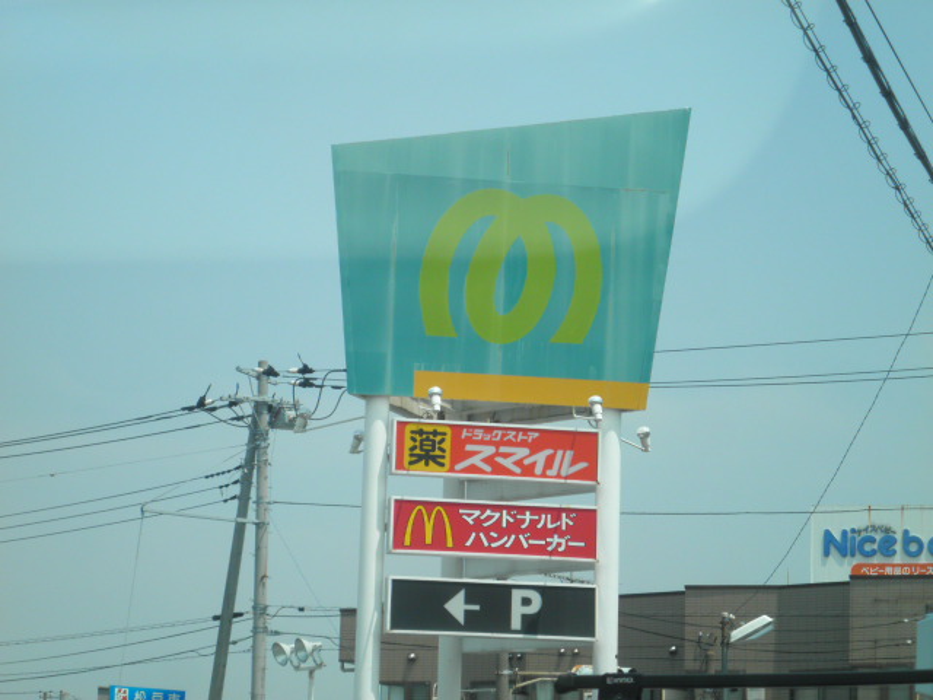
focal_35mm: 111
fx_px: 2992
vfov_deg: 13.3
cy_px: 350
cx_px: 466
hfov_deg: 17.7
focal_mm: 19.6
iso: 64
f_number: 5.8
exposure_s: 1/250
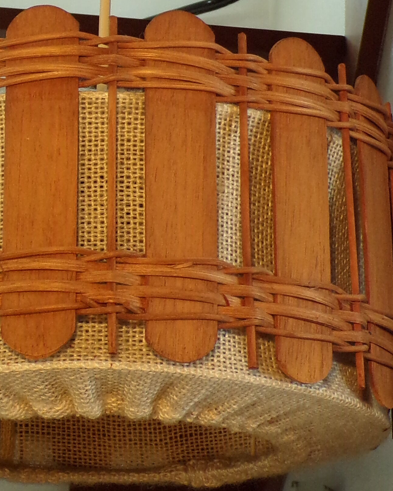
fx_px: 1992
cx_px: 117
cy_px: 25
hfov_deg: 11.2
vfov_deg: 13.9
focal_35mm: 137
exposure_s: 1/25
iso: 200
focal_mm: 8.7
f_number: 3.5
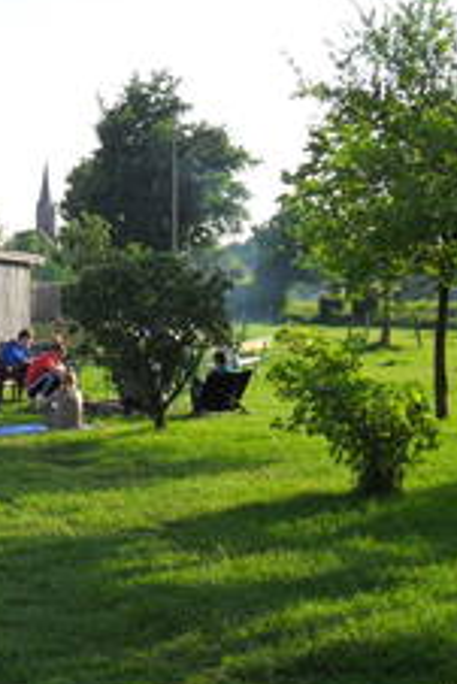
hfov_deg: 16.4
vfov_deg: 25.0
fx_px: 1540
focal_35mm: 81
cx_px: -45
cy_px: 360
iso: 100
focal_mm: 7.8
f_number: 4.5
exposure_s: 1/350
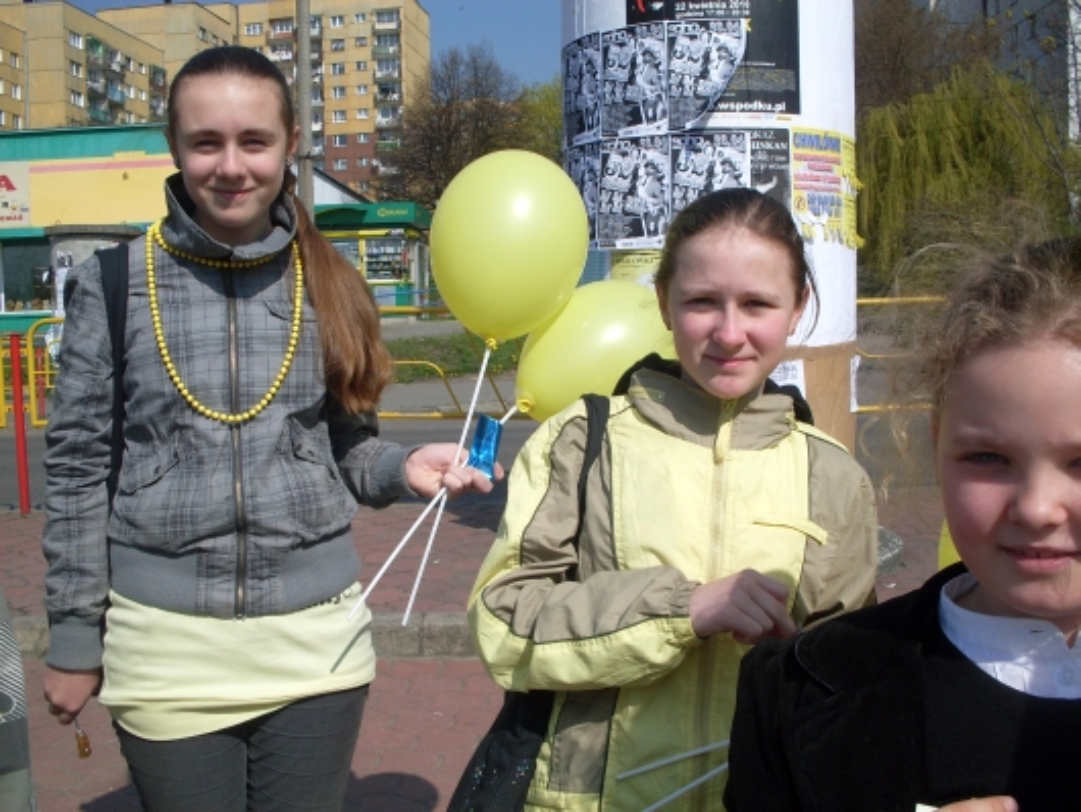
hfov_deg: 49.0
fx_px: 1187
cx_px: 540
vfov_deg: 37.7
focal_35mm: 38
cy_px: 406
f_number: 8.4
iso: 80
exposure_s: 1/350
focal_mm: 6.3
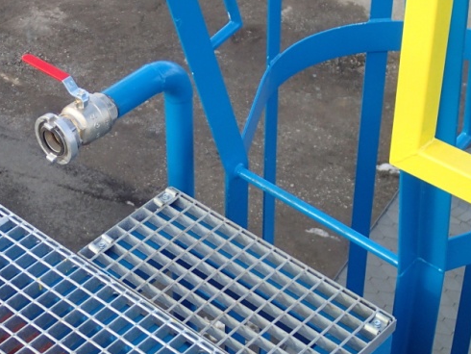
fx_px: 1089
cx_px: 166
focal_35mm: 80
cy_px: 180
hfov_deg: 24.3
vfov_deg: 18.4
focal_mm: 8.99
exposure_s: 1/500
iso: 250
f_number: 3.2
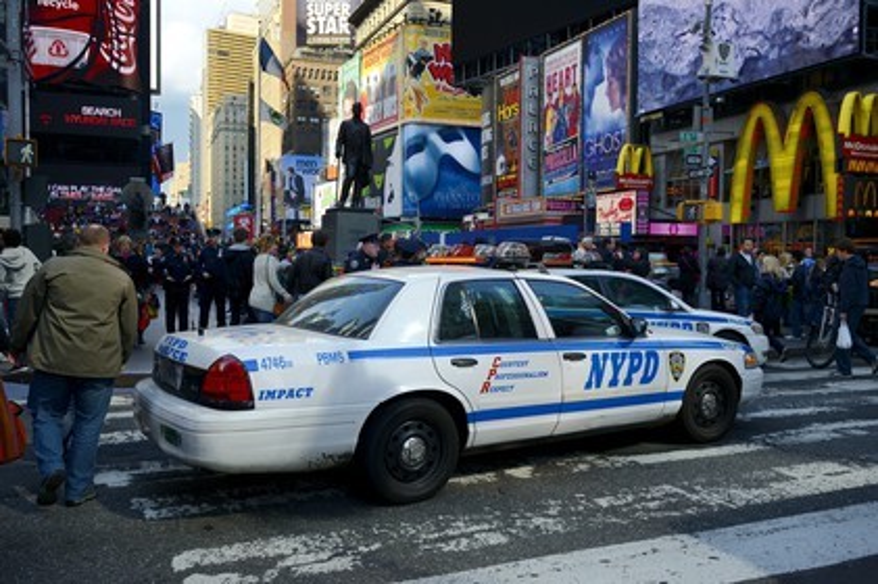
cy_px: 292
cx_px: 439
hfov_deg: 60.3
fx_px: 755
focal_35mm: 31
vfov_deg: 42.3
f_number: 7.1
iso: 400
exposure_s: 1/500
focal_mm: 31
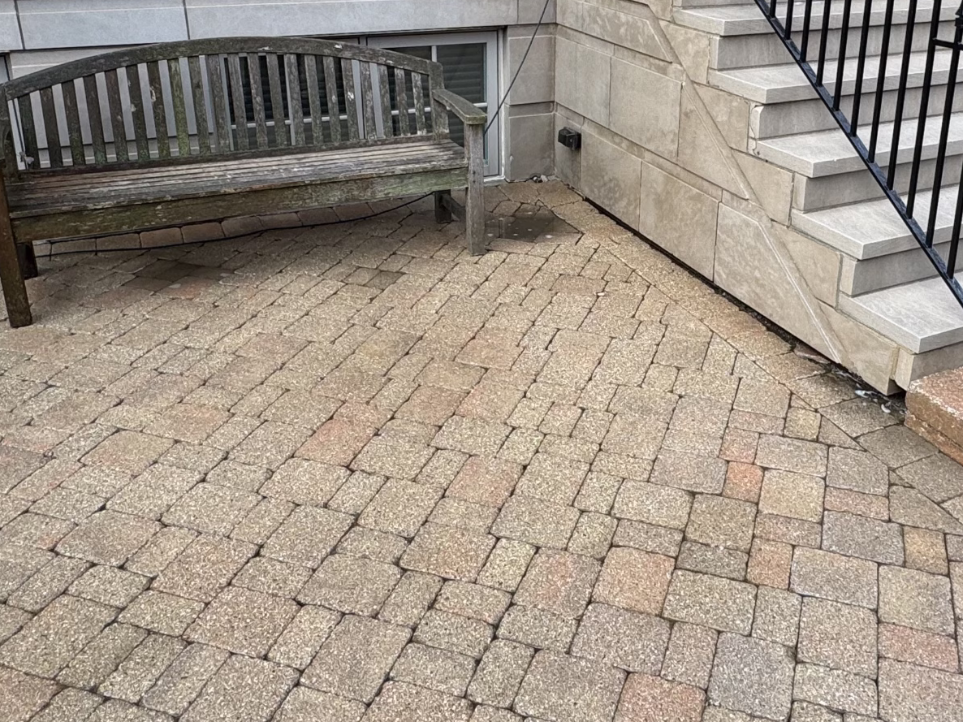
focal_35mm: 34
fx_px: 946
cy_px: 216
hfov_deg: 53.4
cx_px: 595
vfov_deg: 41.0
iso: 40
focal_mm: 2.22
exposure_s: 1/126
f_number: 2.2
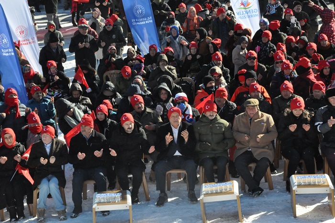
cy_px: 112
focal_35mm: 99
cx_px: 168
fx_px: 920
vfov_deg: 13.8
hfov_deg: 20.6
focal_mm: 66
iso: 1600
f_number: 14
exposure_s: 1/800
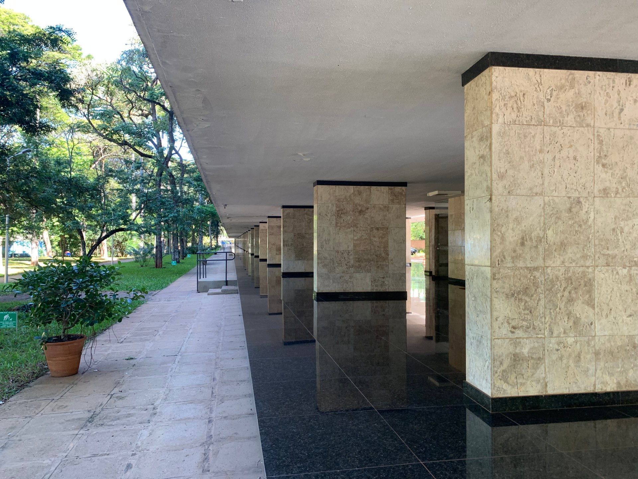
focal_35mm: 26
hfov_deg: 67.3
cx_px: 319
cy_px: 240
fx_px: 479
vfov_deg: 53.1
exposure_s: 1/121
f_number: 1.8
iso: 100
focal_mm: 4.25
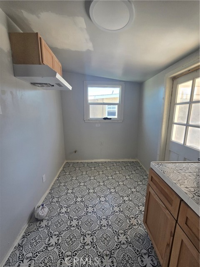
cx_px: 100
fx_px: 100
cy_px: 134
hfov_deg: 89.9
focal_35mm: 13
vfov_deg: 106.2
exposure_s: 1/120
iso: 100
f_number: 2.2
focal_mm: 2.2
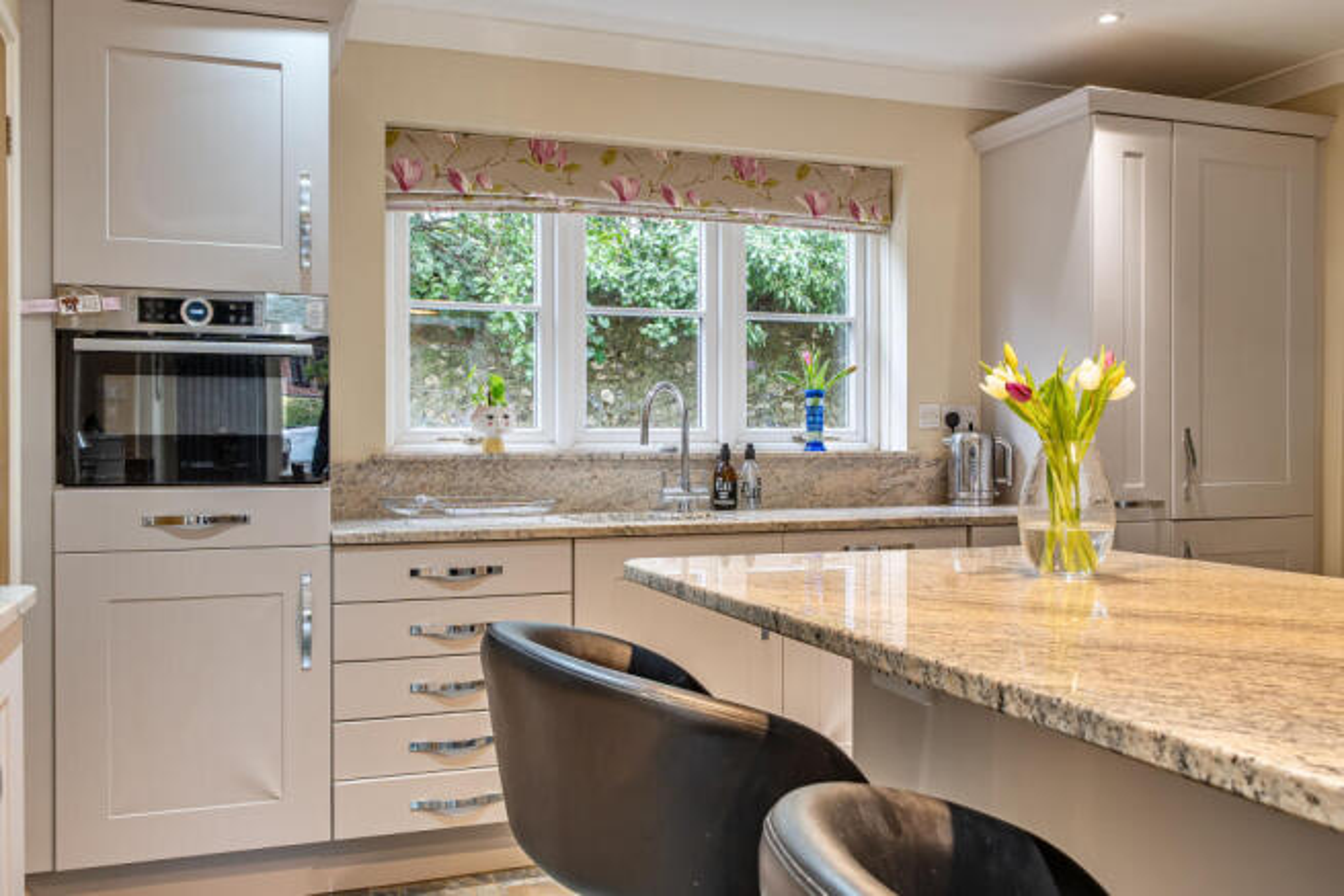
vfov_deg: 43.6
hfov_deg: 61.9
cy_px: 448
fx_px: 1120
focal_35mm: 30
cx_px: 672
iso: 100
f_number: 8
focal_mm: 20
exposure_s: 1/1.25
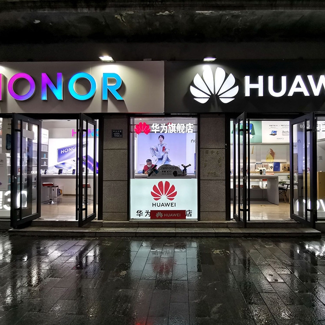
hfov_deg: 77.5
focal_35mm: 19
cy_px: 163
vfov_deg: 77.7
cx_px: 175
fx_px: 202
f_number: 2.2
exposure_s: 1/159
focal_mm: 2.35
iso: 50
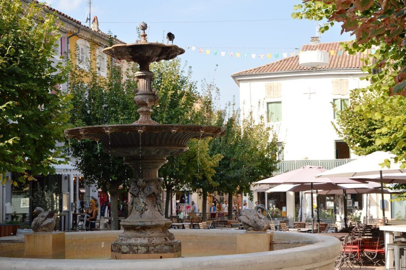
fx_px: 710
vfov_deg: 21.5
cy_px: 135
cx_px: 203
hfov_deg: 31.9
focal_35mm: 63
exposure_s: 1/200
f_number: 7.1
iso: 100
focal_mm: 42
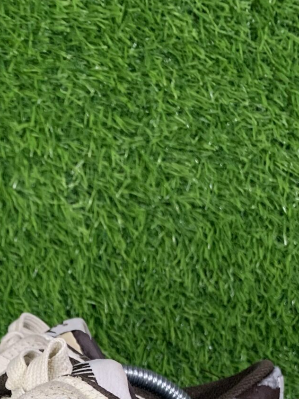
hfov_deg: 17.9
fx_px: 910
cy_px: 531
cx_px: -36
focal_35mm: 79
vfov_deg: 22.0
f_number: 1.8
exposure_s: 1/60
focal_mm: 4.25
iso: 125
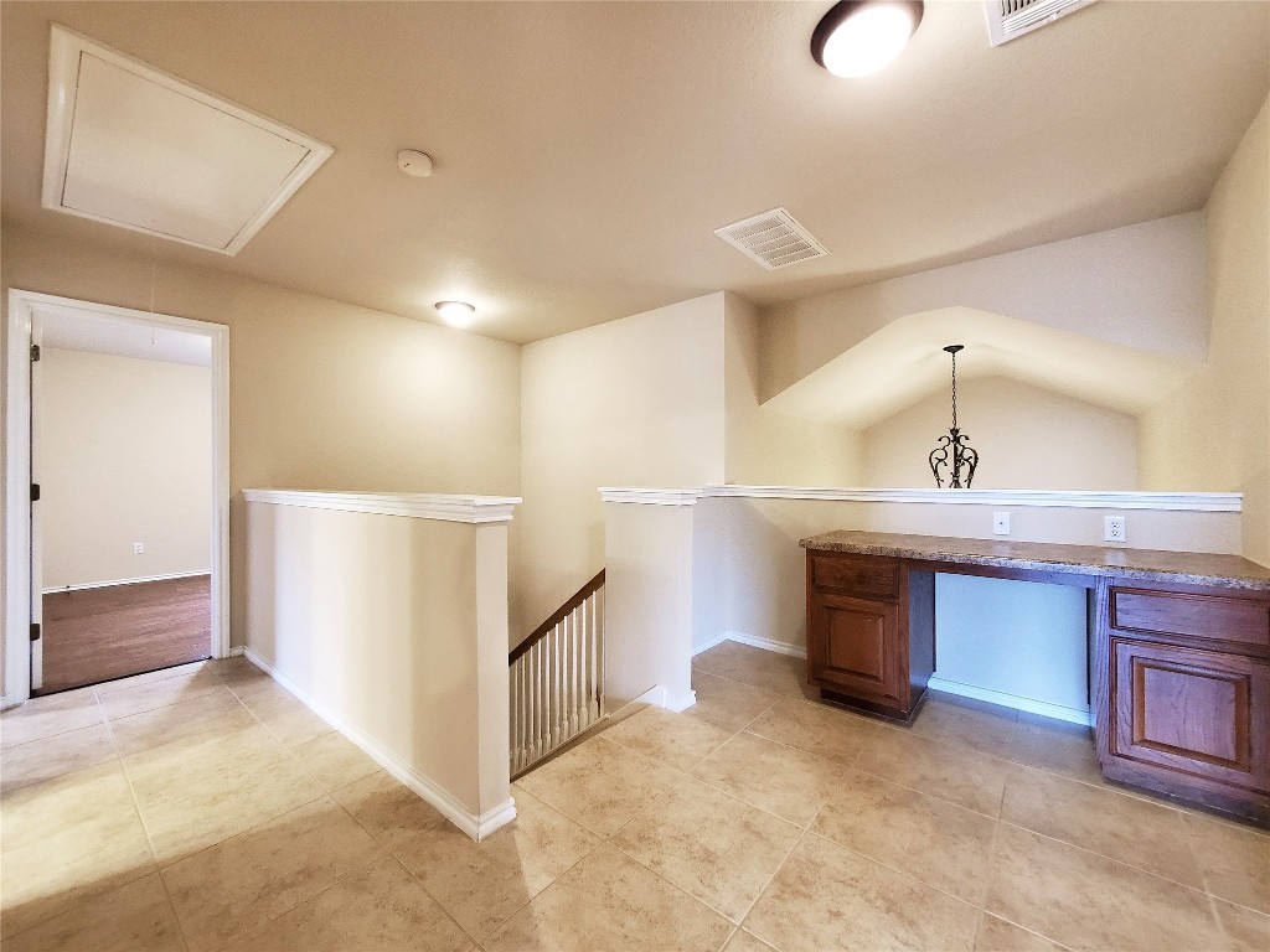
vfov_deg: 89.9
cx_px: 635
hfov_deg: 106.2
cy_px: 476
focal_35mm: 13
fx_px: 477
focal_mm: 1.8
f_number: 2.2
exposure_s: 1/30
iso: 800
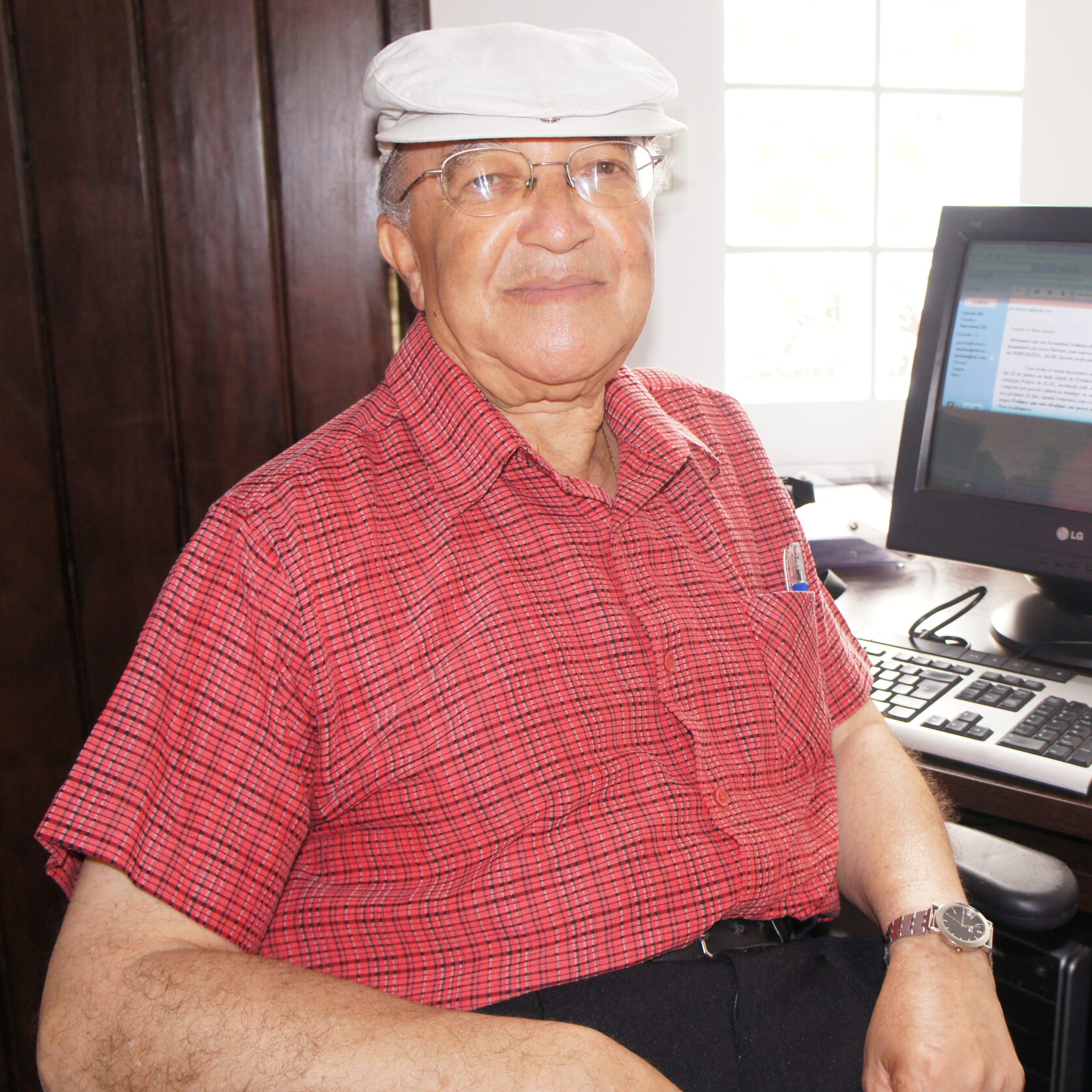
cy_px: 543
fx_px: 1451
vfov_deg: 41.3
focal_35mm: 41
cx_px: 774
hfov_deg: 40.4
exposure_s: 1/160
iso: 500
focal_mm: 21
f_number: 4
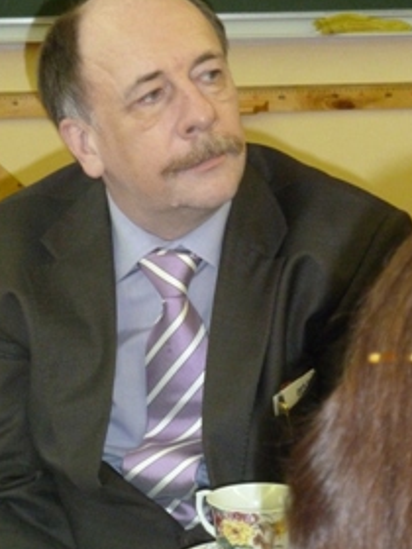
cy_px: 202
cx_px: 139
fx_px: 3110
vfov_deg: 10.1
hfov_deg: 7.6
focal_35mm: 196
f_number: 4.5
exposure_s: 1/40
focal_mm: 22.5
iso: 640
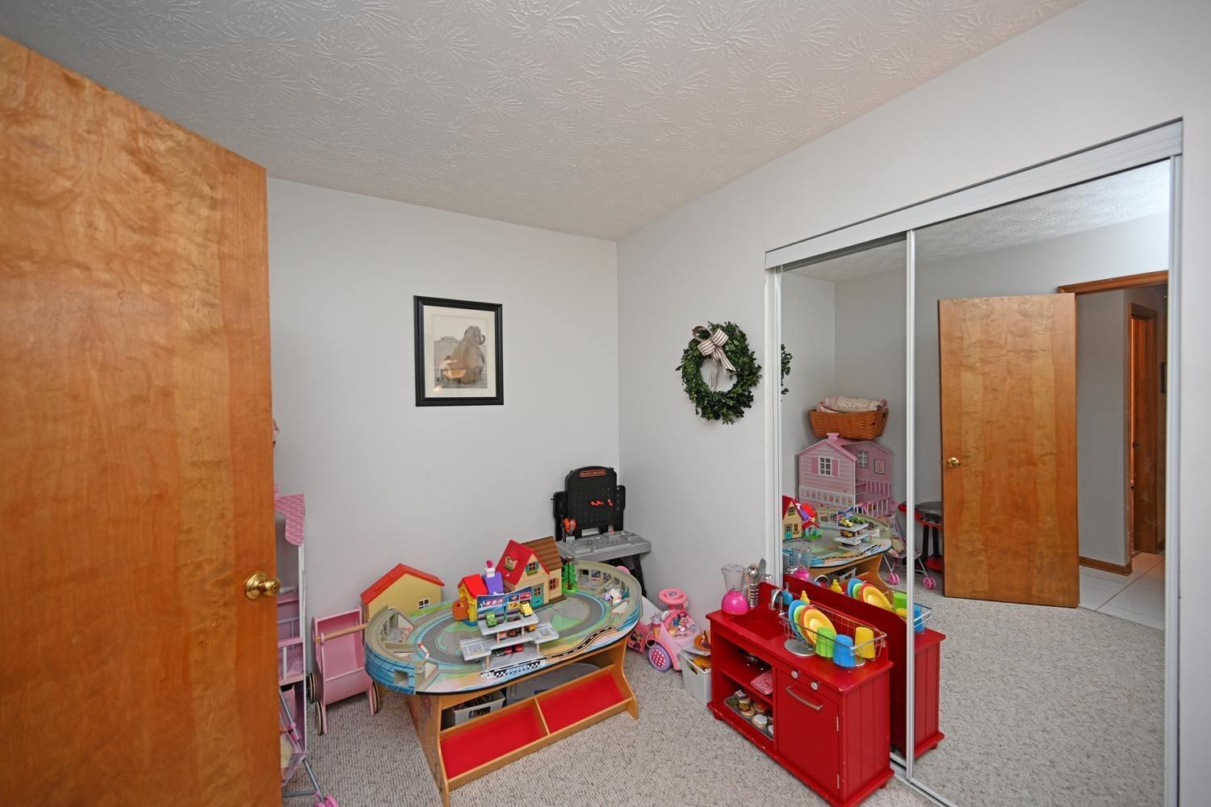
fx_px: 471
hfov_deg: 104.3
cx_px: 606
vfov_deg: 81.2
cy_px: 404
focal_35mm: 14
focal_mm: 14
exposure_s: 1/60
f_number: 4
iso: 320
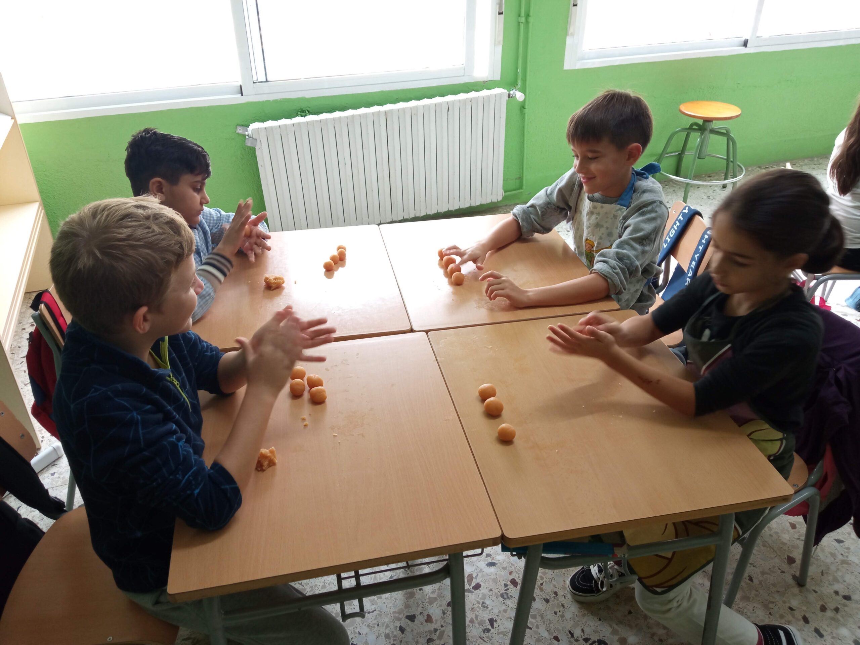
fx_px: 671
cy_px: 322
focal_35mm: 27
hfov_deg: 65.3
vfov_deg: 51.4
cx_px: 430
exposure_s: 1/33.3
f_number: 2.2
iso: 235
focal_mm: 3.79
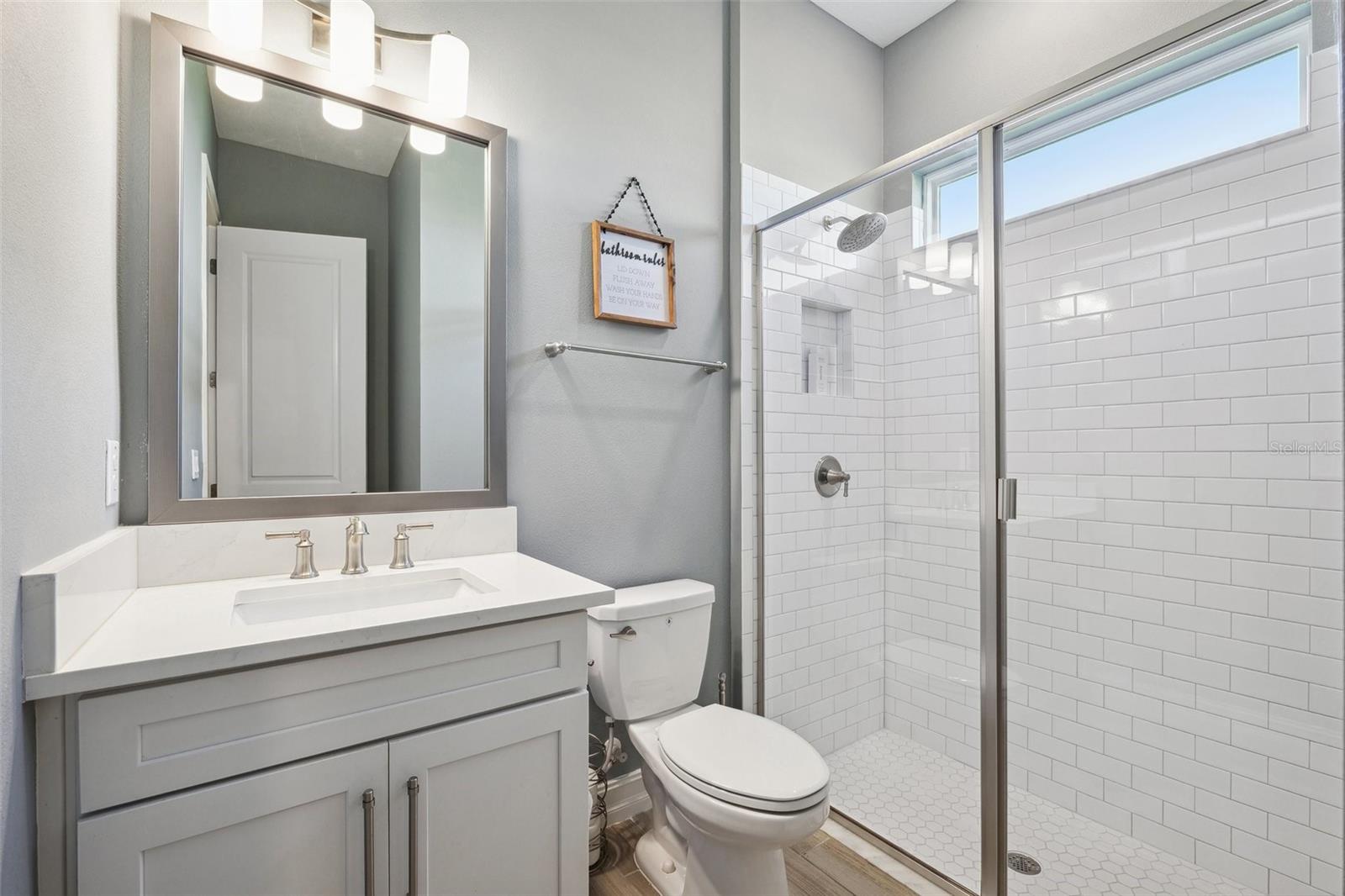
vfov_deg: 77.3
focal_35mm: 15
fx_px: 560
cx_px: 672
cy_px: 448
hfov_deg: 100.4
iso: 400
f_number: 8
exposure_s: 1/13
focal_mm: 15
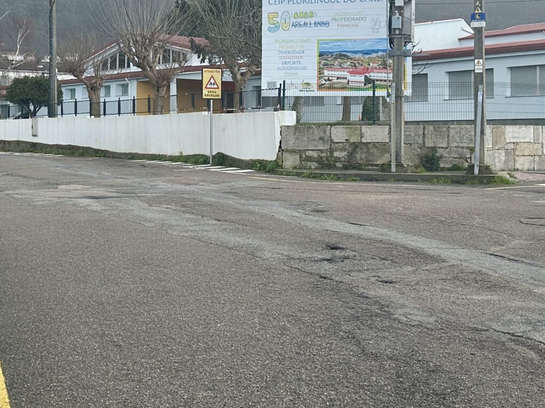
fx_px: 945
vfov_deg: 24.2
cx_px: 291
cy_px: 104
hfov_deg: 32.2
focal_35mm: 60
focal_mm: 6.86
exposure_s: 1/1639
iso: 80
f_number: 1.78
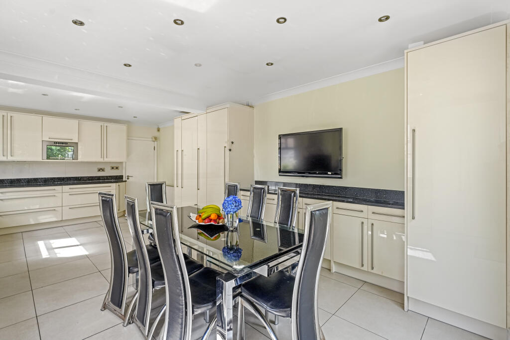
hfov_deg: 95.3
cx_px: 255
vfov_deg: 72.4
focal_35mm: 16
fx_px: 232
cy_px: 170
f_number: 7.1
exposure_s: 1/40
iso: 640
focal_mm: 16.4
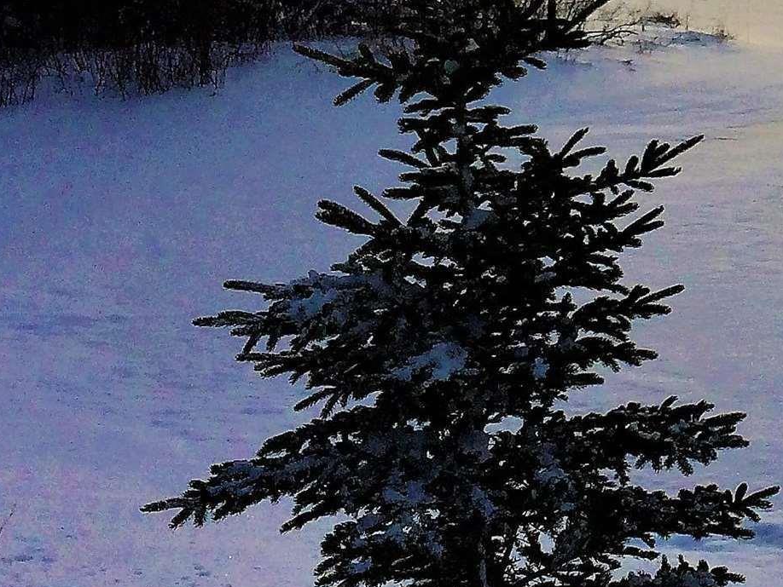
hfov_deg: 18.5
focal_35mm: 97
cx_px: 1088
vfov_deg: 14.9
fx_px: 2195
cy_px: -55
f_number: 2.2
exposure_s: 1/3165
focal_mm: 4.15
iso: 32
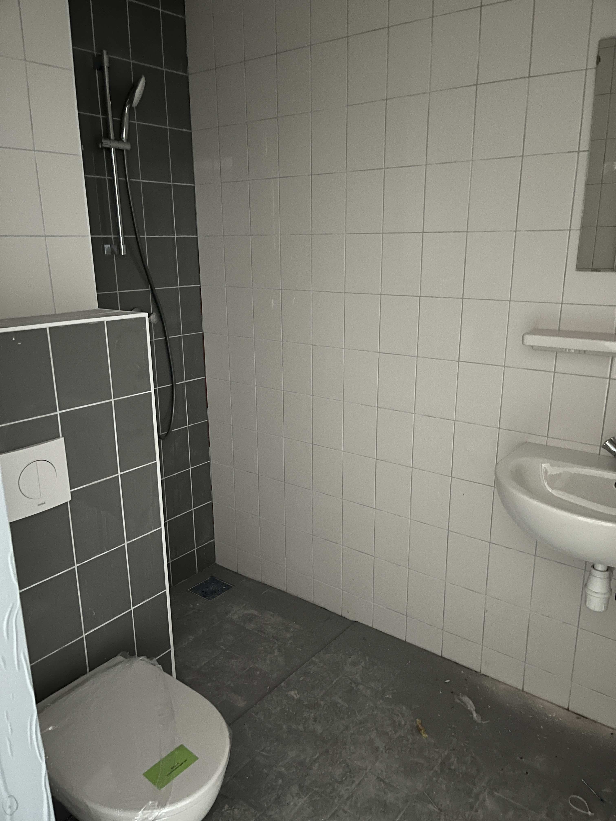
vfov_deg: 67.3
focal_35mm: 26
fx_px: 617
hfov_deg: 53.1
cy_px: 410
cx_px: 308
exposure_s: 1/12
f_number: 1.6
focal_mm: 5.1
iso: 640
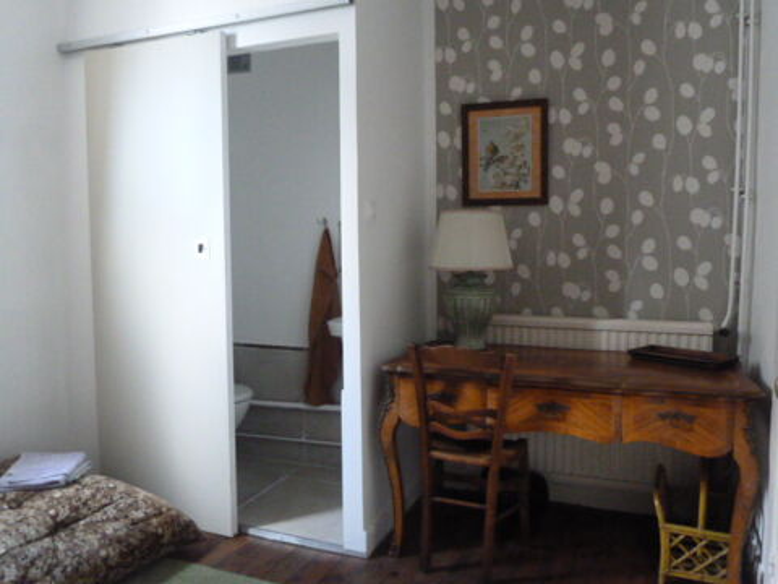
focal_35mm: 29
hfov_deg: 61.7
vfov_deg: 48.2
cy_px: 292
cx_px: 389
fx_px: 652
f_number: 3.4
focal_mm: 4.7
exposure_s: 1/30
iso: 1000
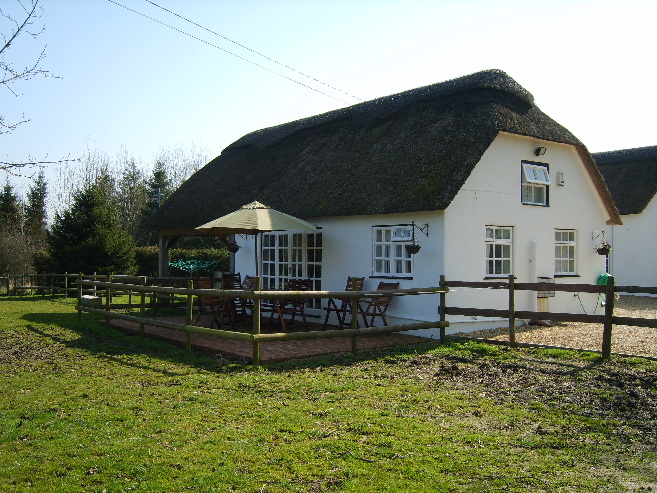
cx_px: 328
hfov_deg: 52.6
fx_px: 664
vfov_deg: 40.7
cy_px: 246
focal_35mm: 35
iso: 50
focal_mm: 7.4
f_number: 2.8
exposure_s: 1/1000
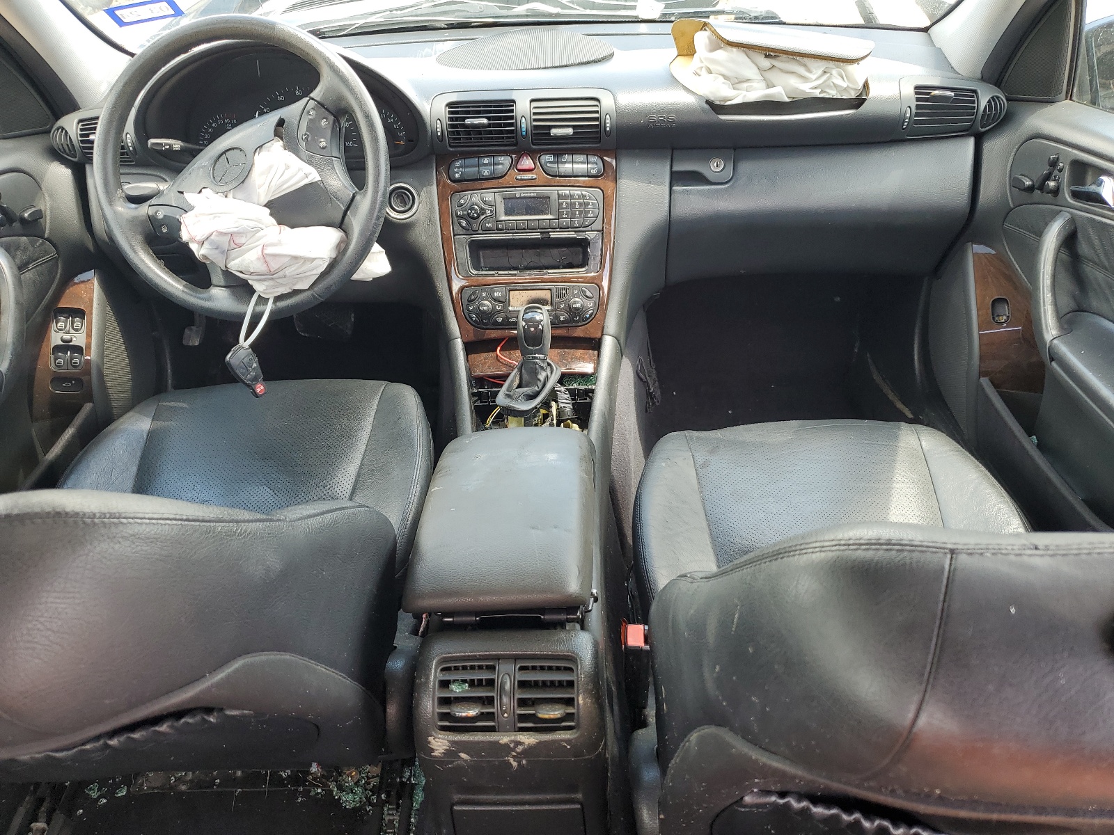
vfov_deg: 53.1
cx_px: 557
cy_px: 418
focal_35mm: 26
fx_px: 837
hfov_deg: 67.3
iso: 50
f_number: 1.5
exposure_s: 1/156
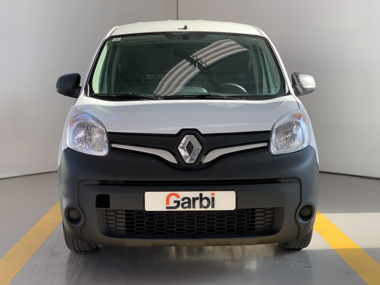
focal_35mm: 52
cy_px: 142
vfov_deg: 28.0
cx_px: 190
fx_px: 571
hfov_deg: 36.8
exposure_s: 1/100
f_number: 2.4
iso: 16
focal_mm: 6
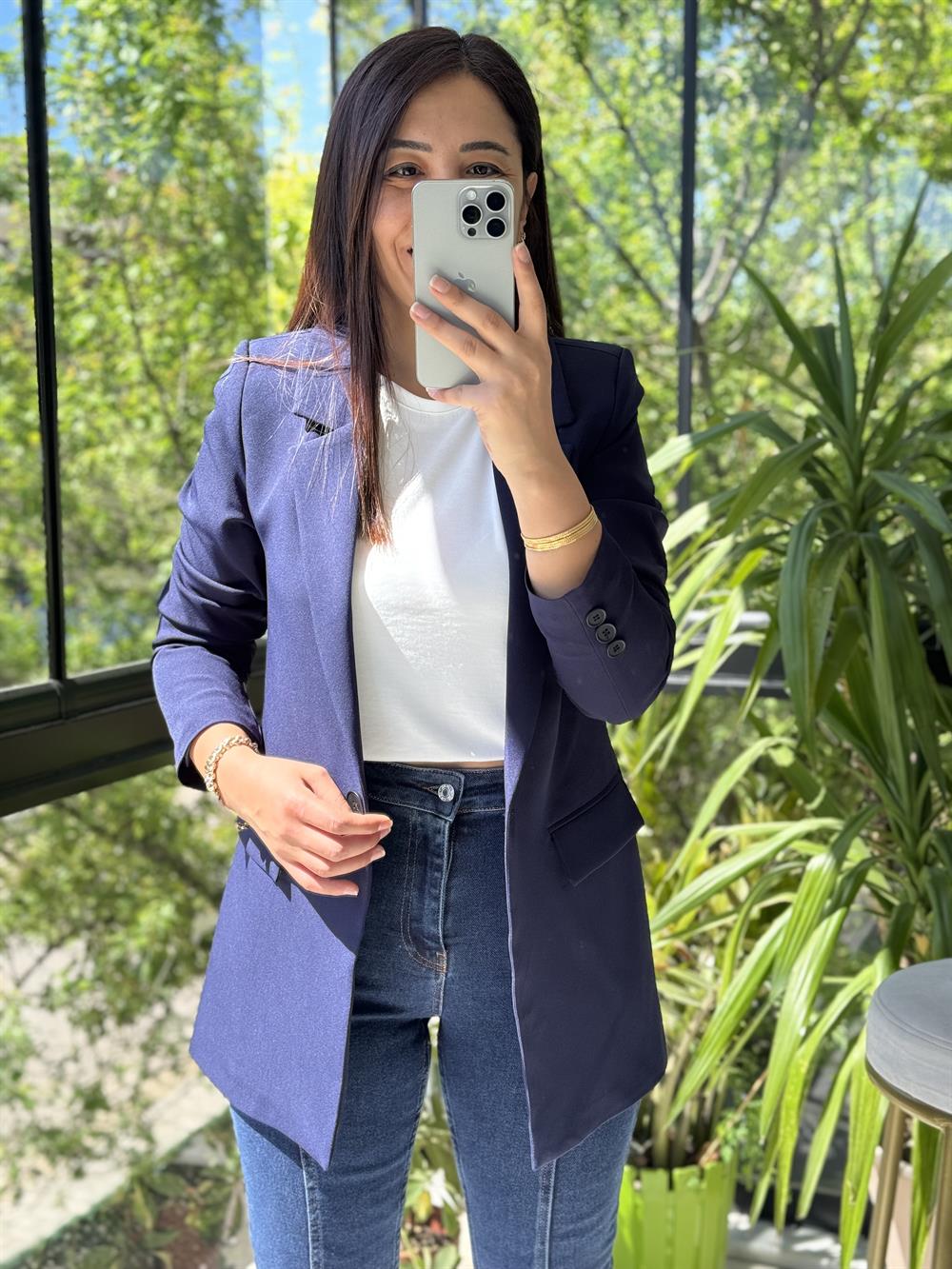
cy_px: 634
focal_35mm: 48
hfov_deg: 30.3
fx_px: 1760
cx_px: 476
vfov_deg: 39.7
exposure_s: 1/245
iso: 64
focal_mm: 6.76
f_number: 1.78
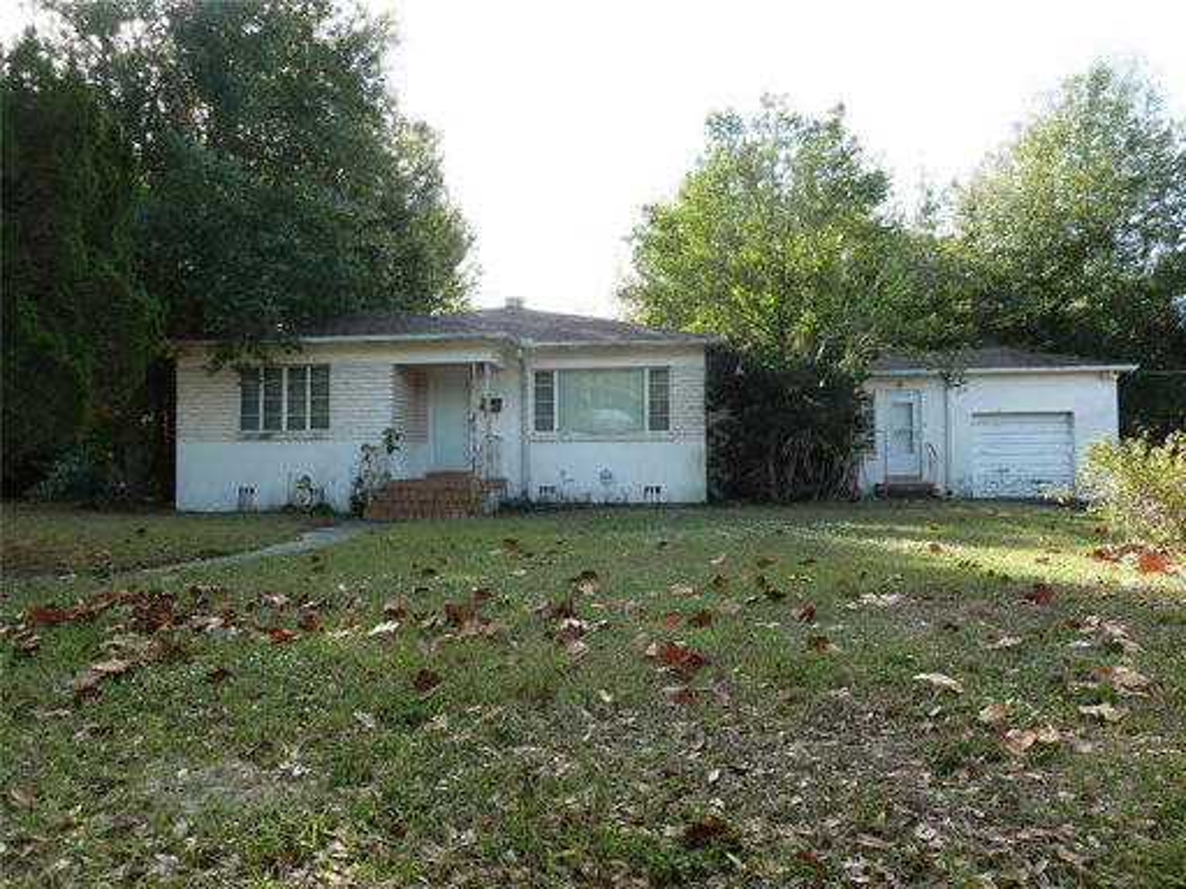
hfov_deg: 69.4
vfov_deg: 54.9
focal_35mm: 25
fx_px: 857
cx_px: 593
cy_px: 444
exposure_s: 1/125
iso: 80
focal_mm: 4.1
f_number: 4
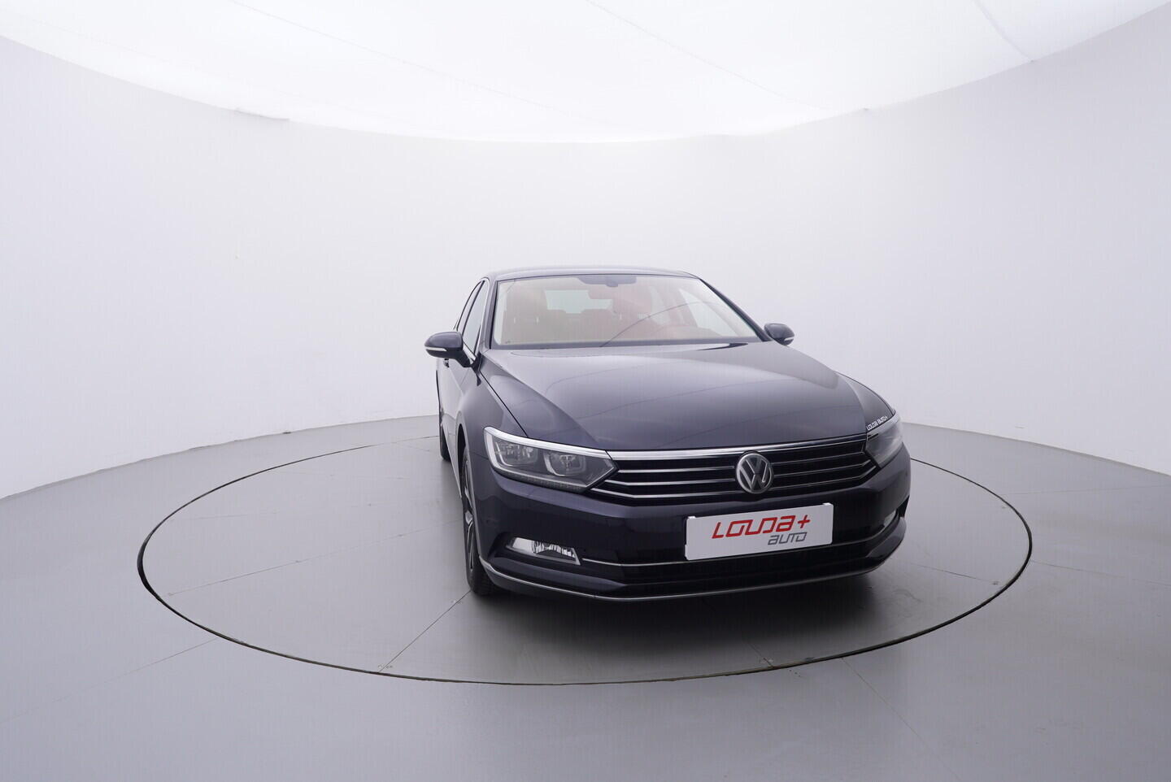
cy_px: 391
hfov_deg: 77.3
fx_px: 732
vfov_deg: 56.2
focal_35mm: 22
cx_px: 586
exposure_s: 1/80
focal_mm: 15
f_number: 5
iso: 200
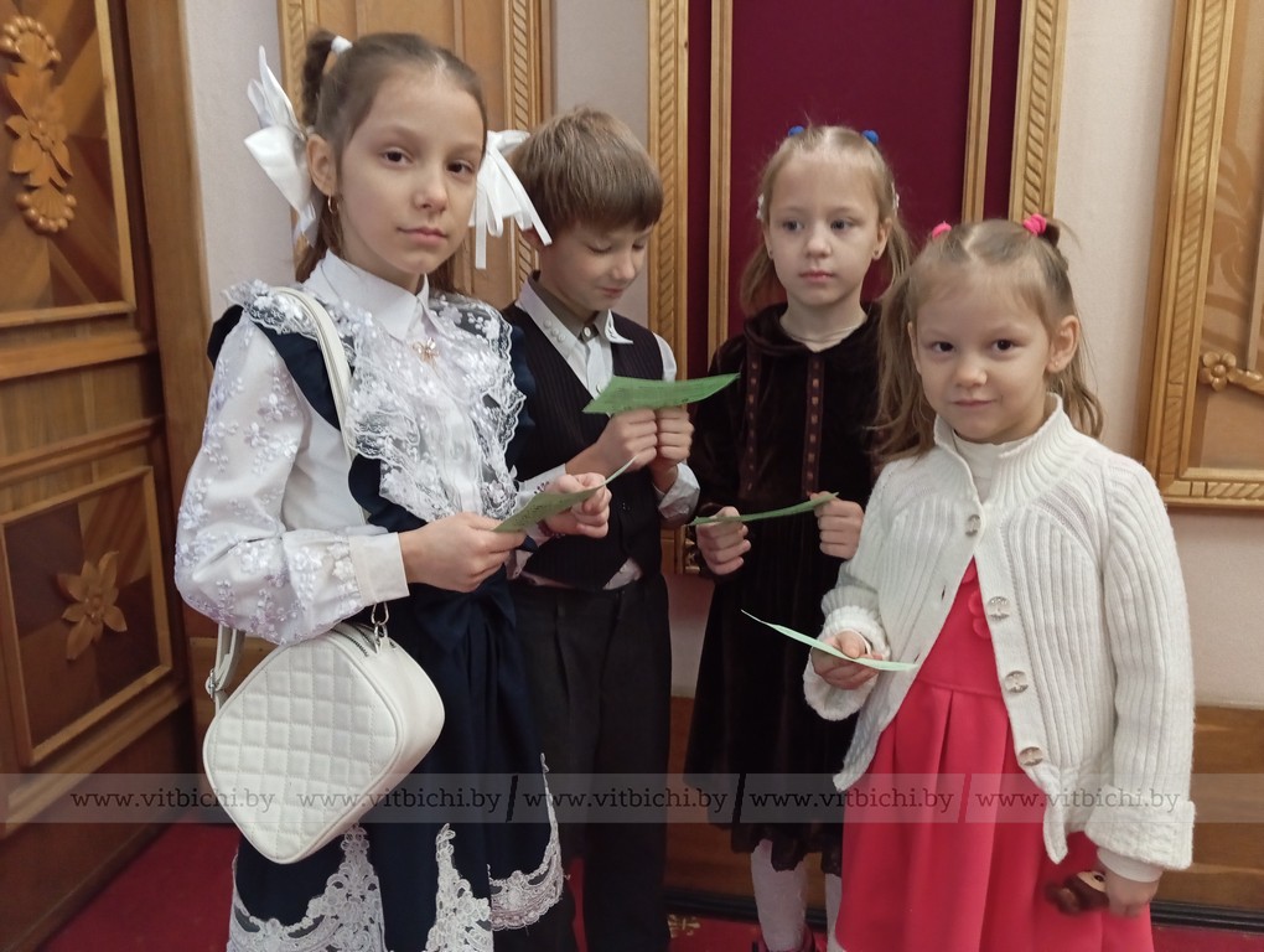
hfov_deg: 63.4
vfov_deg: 49.9
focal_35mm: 28
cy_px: 476
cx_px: 632
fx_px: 1024
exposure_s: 1/33.3
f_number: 1.8
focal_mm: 4.25
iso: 531
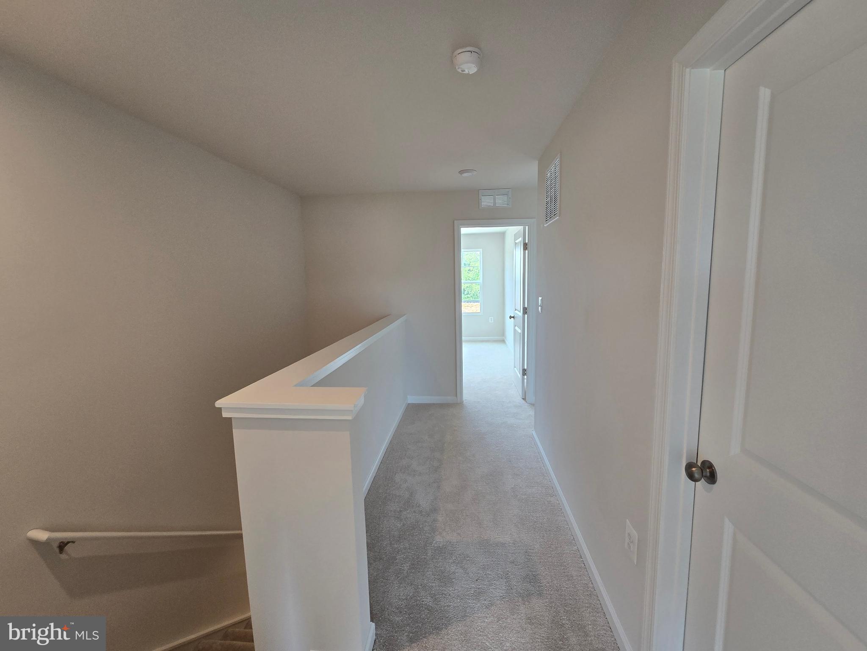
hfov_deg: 106.2
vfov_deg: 89.9
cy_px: 326
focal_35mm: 13
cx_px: 434
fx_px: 326
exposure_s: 1/60
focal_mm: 2.2
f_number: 2.2
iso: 100
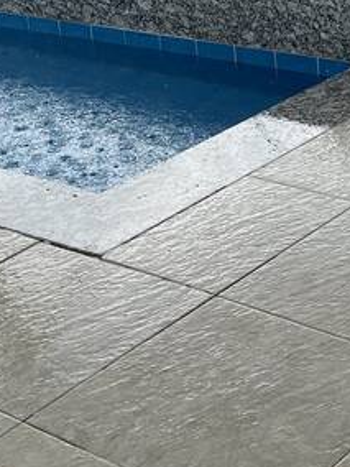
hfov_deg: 14.9
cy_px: -67
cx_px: 233
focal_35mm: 99
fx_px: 1335
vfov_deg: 18.9
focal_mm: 5.7
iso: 50
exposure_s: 1/1808
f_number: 1.5
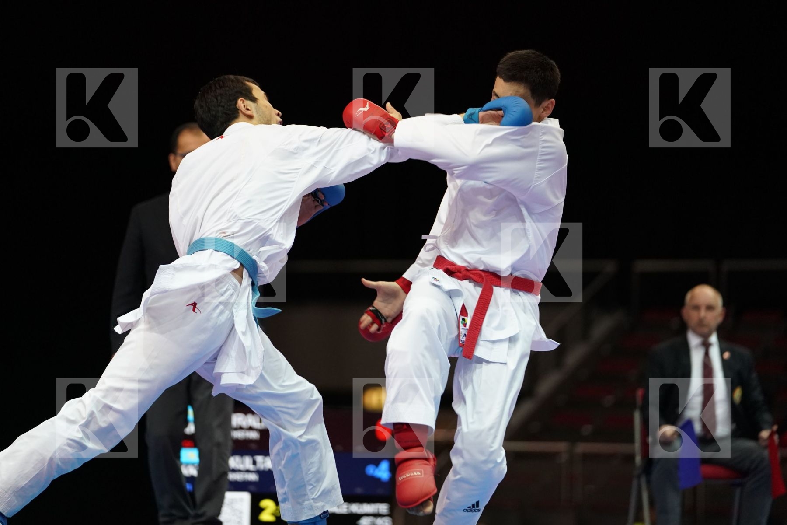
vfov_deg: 8.5
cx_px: 394
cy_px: 262
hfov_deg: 12.8
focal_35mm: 161
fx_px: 3519
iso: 4000
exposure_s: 1/1000
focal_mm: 161
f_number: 2.8
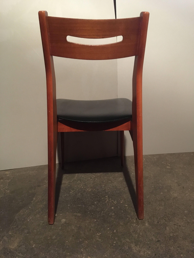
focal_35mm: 29
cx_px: 97
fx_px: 217
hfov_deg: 48.2
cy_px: 129
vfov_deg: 61.7
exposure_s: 1/17
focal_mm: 4.15
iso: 640
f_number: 2.2
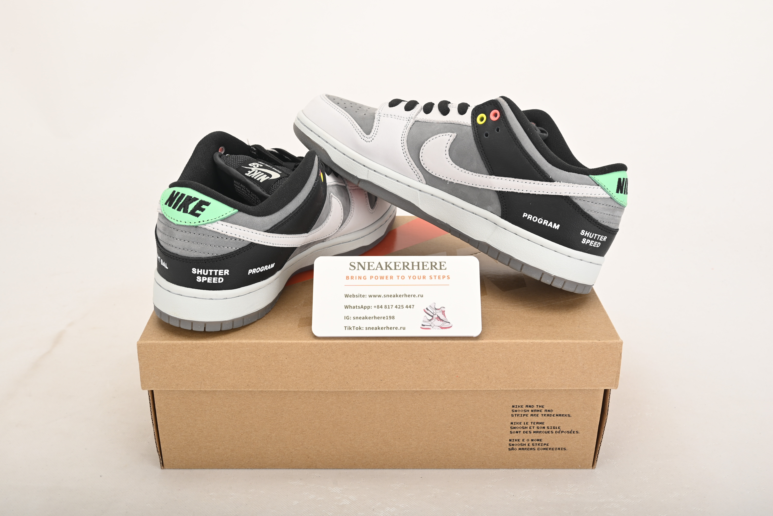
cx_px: 386
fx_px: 795
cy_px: 258
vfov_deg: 36.0
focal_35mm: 37
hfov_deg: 51.9
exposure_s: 1/200
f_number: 11
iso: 100
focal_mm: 37
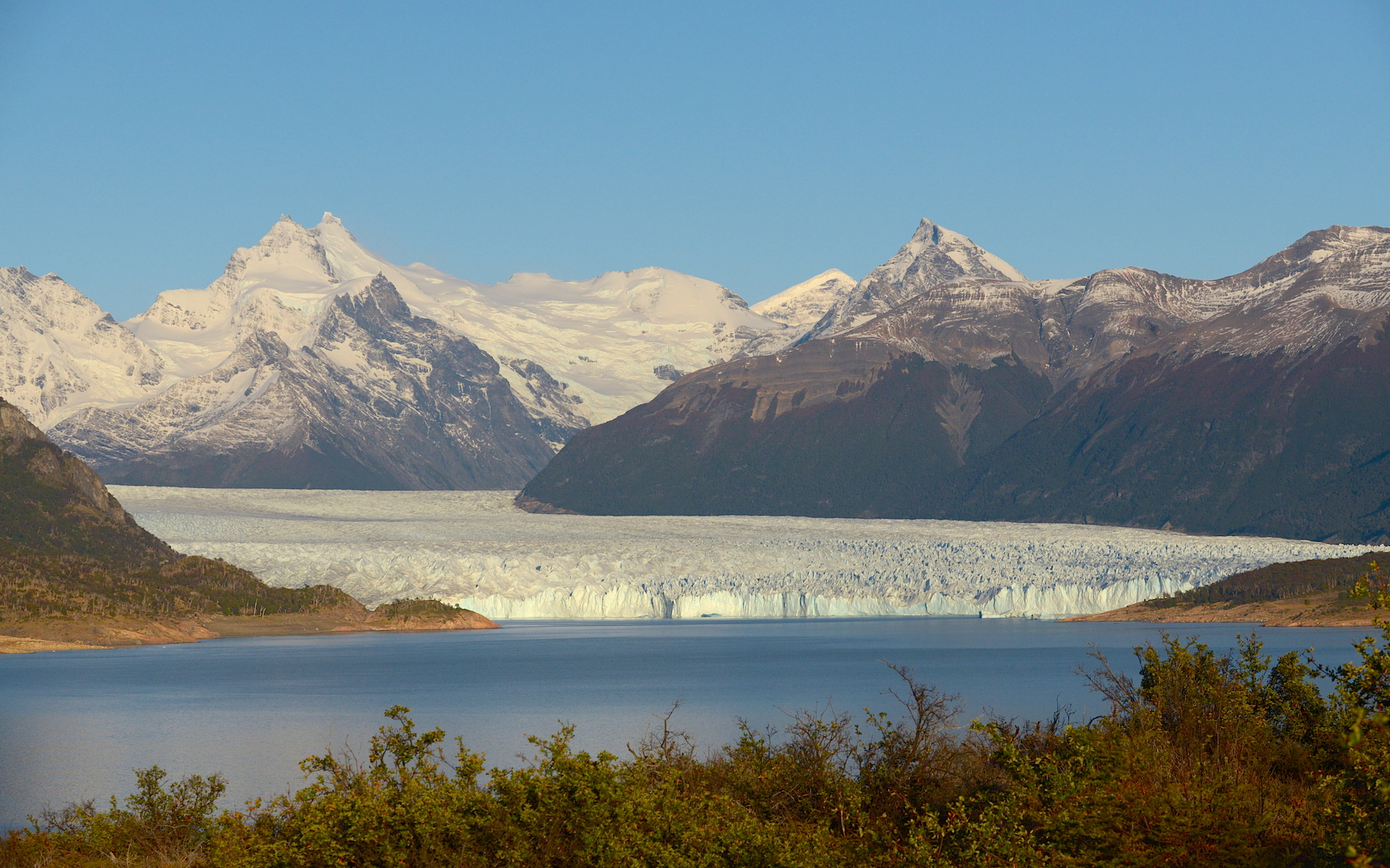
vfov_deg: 12.7
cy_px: 425
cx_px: 690
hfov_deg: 20.2
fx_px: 3901
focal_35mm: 103
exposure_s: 1/2000
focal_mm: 100
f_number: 7.1
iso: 800
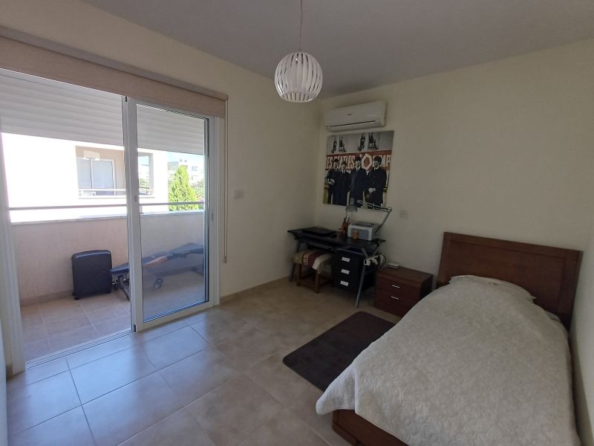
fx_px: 275
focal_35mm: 16
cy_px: 223
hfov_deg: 94.5
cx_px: 297
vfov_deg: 78.1
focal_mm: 1.64
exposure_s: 1/100
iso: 80
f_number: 2.2
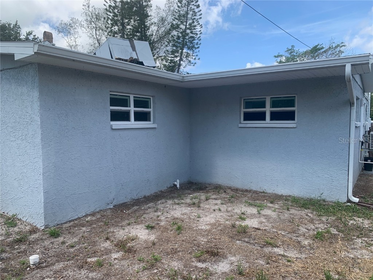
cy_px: 140
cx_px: 186
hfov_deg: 67.3
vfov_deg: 53.1
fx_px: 280
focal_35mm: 26
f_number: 1.8
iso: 25
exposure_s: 1/1021
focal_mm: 4.25
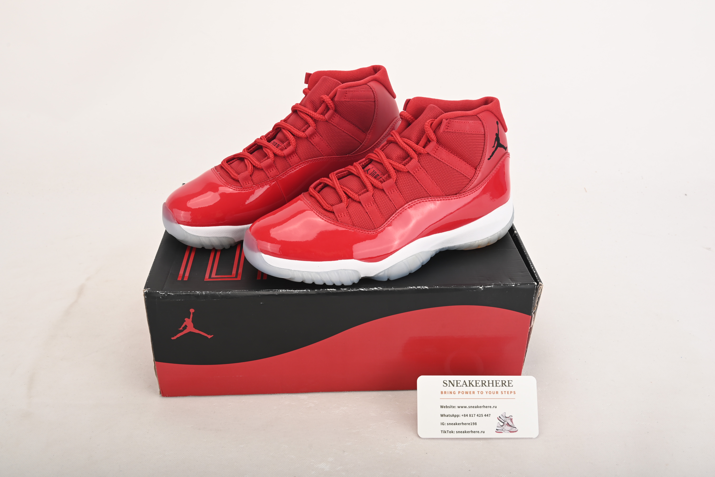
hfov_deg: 55.1
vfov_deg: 38.4
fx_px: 685
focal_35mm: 34
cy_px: 238
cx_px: 358
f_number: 11
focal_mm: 34.5
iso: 100
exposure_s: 1/200
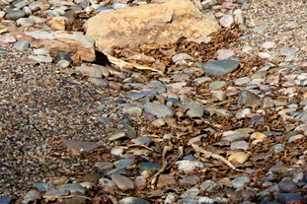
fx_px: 1926
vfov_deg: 6.1
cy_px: -8
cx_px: 372
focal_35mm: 226
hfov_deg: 9.0
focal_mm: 90
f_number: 20
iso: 400
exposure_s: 1/125
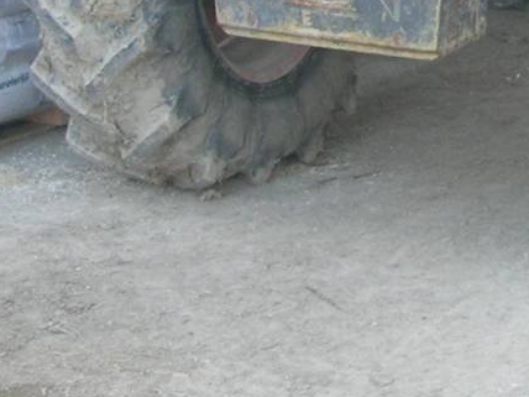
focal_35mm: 142
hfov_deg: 12.9
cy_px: -301
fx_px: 2170
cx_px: 875
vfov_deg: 9.9
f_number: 2.8
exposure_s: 1/123
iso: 126
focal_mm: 7.8
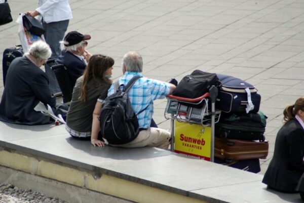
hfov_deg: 4.6
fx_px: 3803
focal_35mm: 450
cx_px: 152
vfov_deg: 3.1
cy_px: 102
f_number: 5.6
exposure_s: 1/500
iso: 125
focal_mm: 300
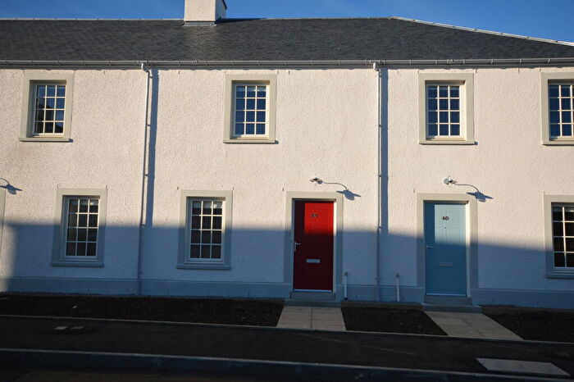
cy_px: 191
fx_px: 454
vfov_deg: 45.6
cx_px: 287
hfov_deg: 64.6
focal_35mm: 28
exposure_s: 1/200
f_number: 9
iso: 100
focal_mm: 19
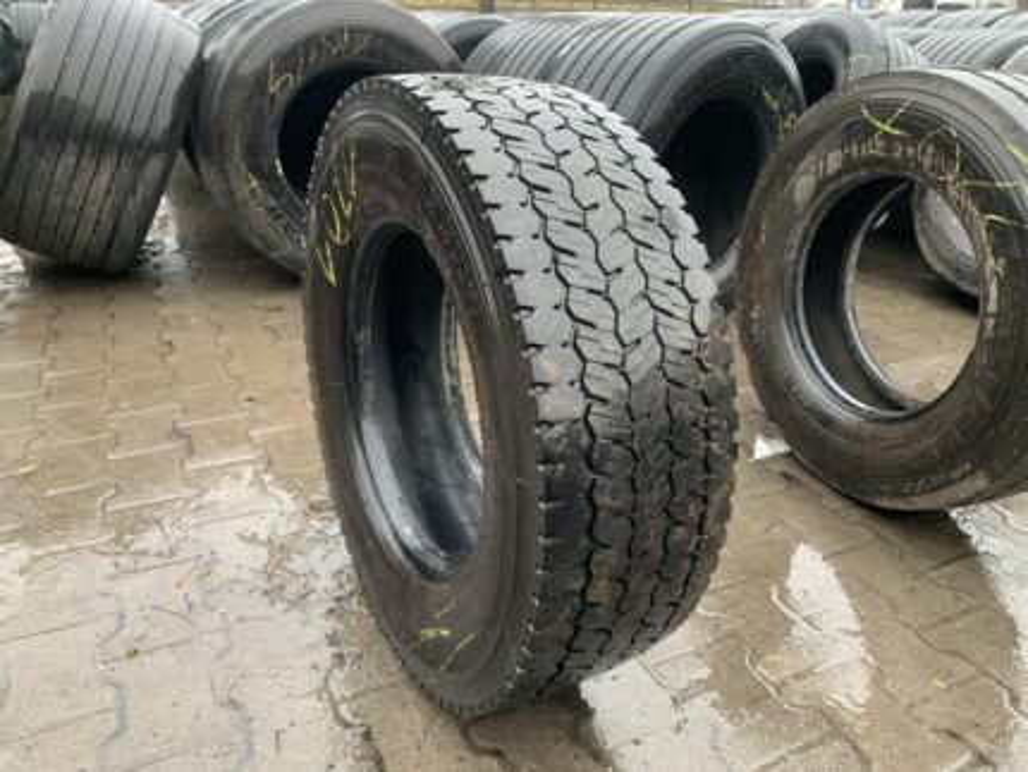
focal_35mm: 26
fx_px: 773
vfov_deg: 53.1
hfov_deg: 67.3
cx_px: 514
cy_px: 386
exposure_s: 1/60
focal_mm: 4.25
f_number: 1.8
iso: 160
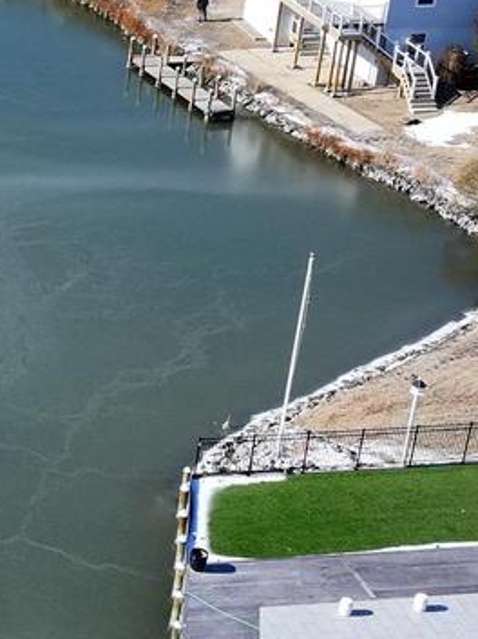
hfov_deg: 13.7
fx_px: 1808
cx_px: -346
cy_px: 341
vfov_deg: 20.0
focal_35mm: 98
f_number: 2.8
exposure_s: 1/2000
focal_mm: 12.29
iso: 140
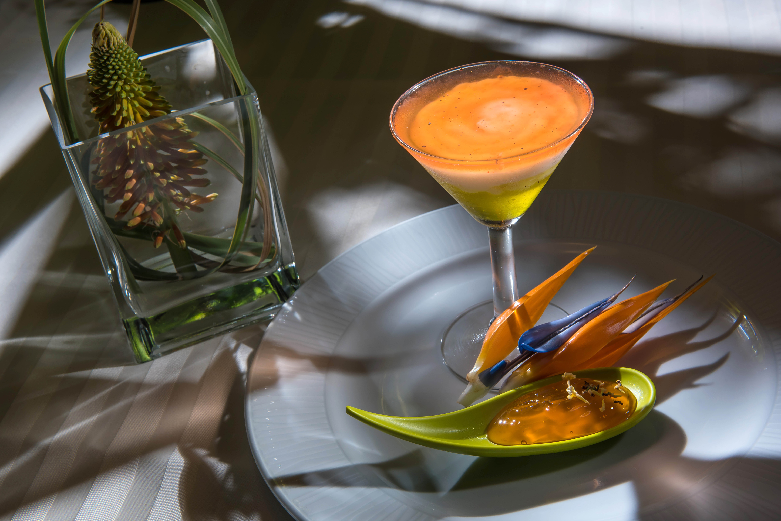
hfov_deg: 35.6
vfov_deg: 24.2
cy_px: 260
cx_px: 390
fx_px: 1215
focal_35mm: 56
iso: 200
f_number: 14
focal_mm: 56
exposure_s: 1/60
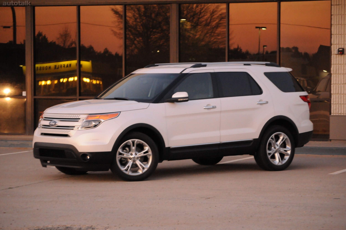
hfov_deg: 16.7
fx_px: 1181
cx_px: 173
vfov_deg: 11.1
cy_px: 115
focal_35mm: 123
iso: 2500
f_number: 4.2
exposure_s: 1/40
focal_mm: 82
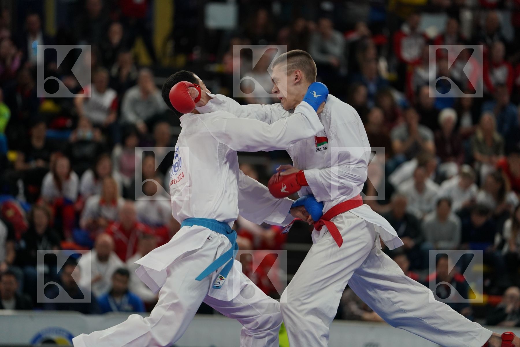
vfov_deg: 6.9
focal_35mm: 200
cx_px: 260
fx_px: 2889
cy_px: 174
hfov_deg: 10.3
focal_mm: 200
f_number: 2.8
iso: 1250
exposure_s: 1/1000
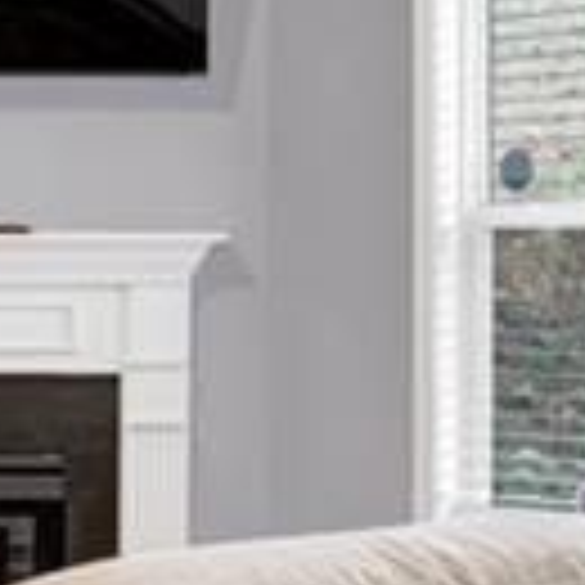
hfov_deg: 15.0
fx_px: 2180
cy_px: 297
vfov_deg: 15.3
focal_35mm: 114
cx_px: 0
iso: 200
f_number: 8
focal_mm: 17
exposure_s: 2
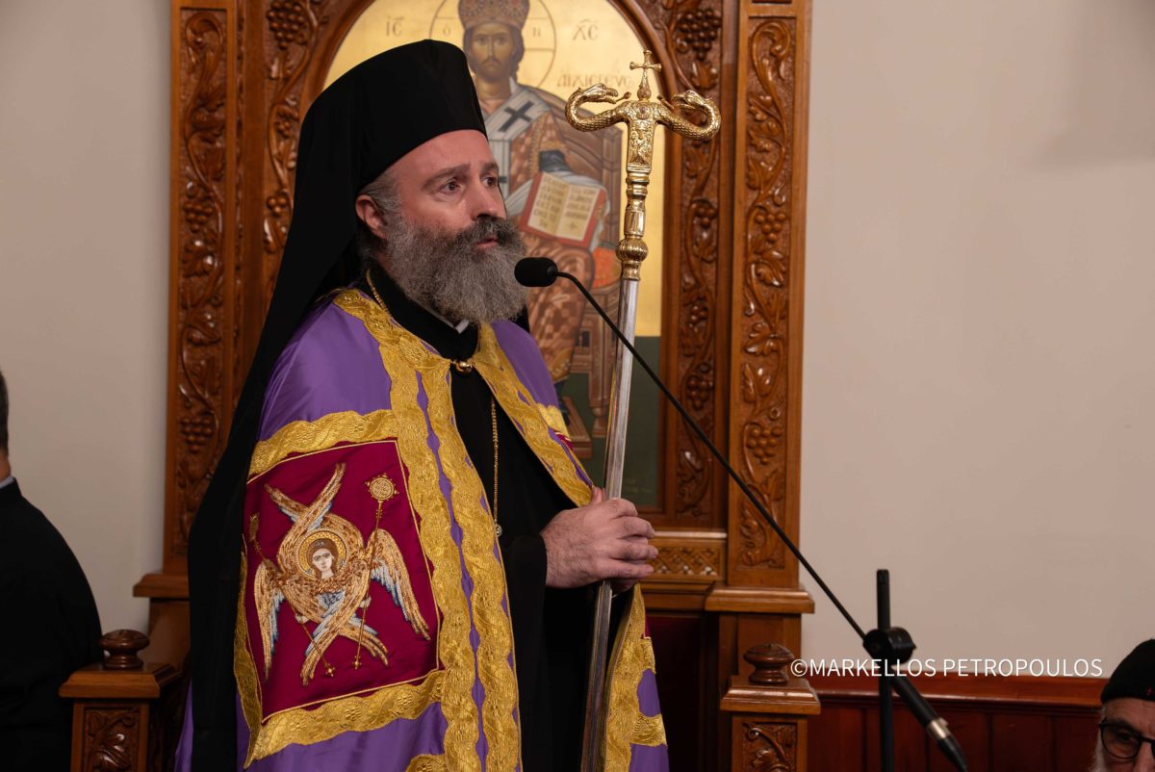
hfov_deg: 28.8
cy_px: 386
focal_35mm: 70
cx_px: 578
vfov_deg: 19.5
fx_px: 2247
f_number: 4
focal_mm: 70
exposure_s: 1/160
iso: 10000
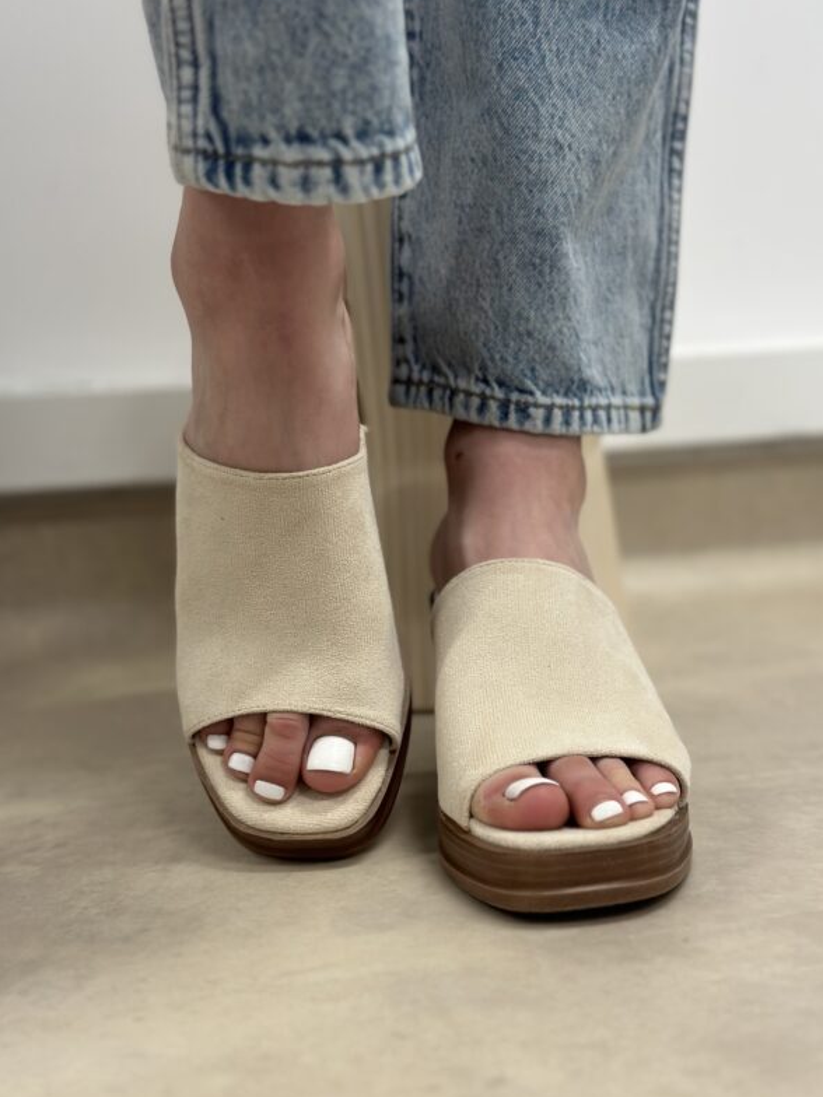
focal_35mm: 49
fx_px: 1553
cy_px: 555
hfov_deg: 29.7
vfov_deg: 38.9
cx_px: 418
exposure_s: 1/100
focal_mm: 6.86
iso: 160
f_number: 1.78
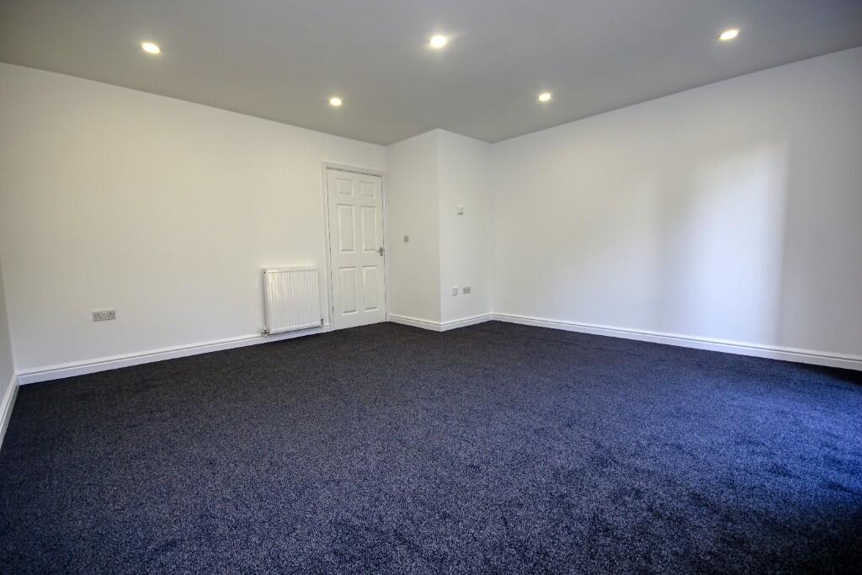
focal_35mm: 15
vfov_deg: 77.3
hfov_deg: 100.4
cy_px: 288
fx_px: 359
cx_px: 431
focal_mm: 10
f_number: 5.6
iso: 100
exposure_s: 1/8
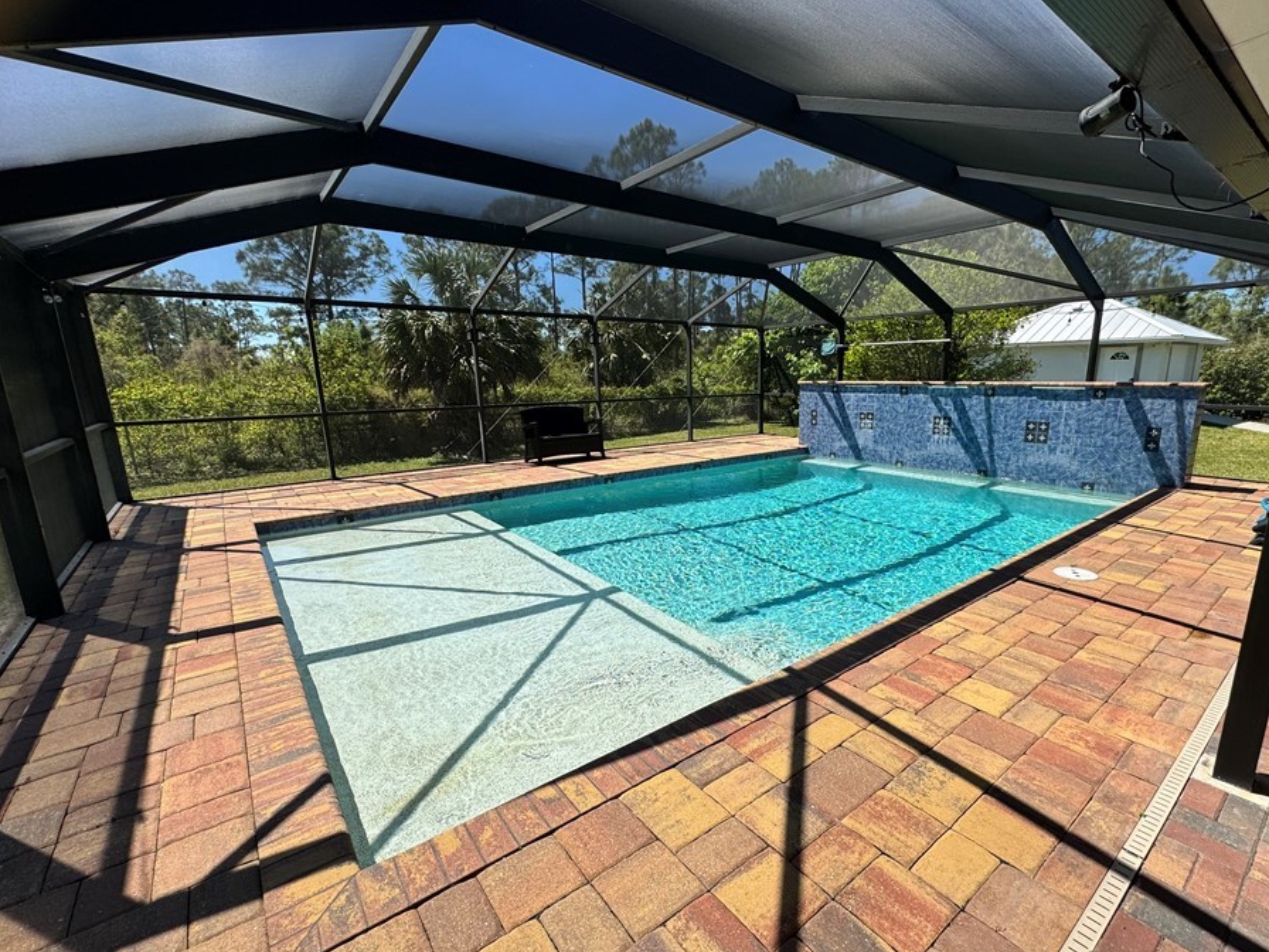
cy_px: 502
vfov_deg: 78.0
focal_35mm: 16
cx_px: 700
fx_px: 587
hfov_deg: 94.2
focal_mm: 2.22
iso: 50
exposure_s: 1/1637
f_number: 2.2
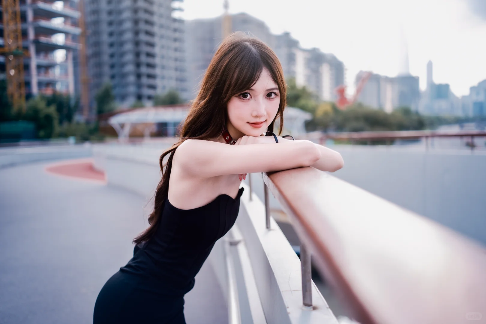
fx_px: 540
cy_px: 162
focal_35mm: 40
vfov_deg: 33.4
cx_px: 243
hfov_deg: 48.5
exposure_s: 1/320
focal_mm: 40
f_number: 2
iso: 100
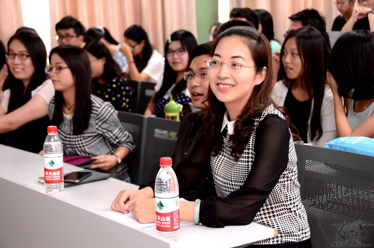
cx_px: 187
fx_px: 778
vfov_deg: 18.1
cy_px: 124
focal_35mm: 75
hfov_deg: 27.0
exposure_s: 1/80
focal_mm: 50
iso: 3200
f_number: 4.8
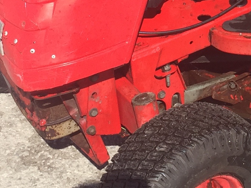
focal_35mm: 120
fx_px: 870
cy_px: -61
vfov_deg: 12.0
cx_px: 296
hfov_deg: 15.8
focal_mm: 4.15
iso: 32
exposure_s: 1/1041
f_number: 2.2
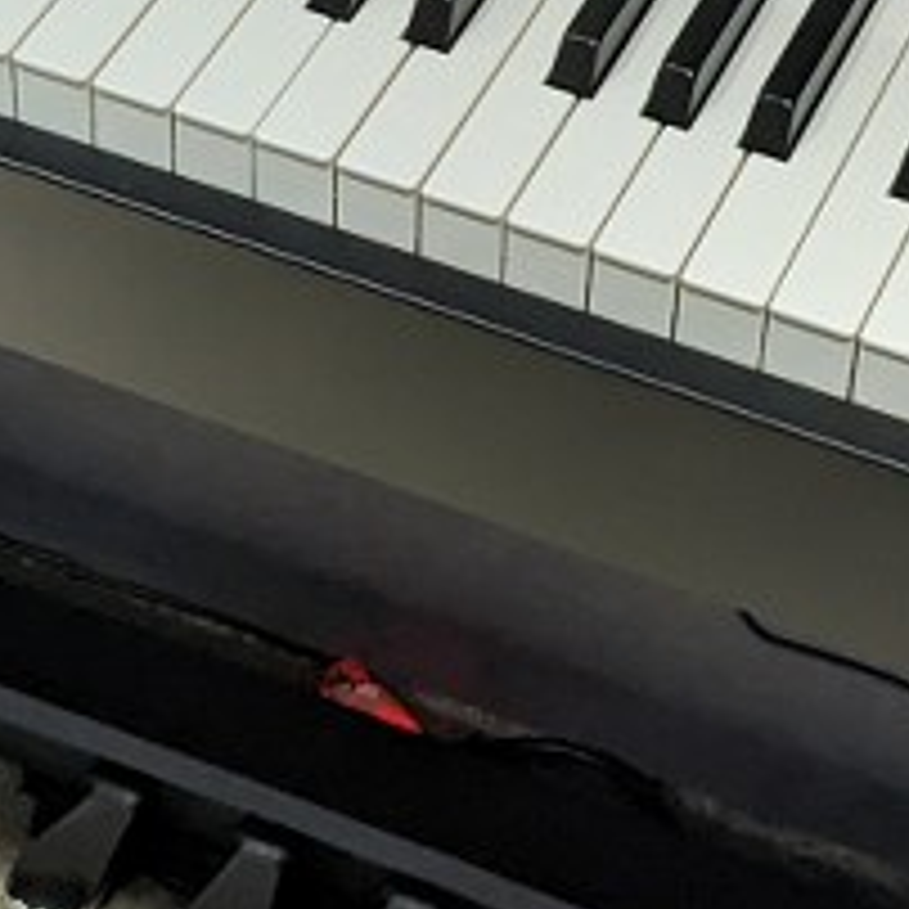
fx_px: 3595
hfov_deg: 14.4
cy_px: 14
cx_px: 387
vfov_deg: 14.2
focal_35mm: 121
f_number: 1.73
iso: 568
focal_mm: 4.38
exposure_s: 1/120
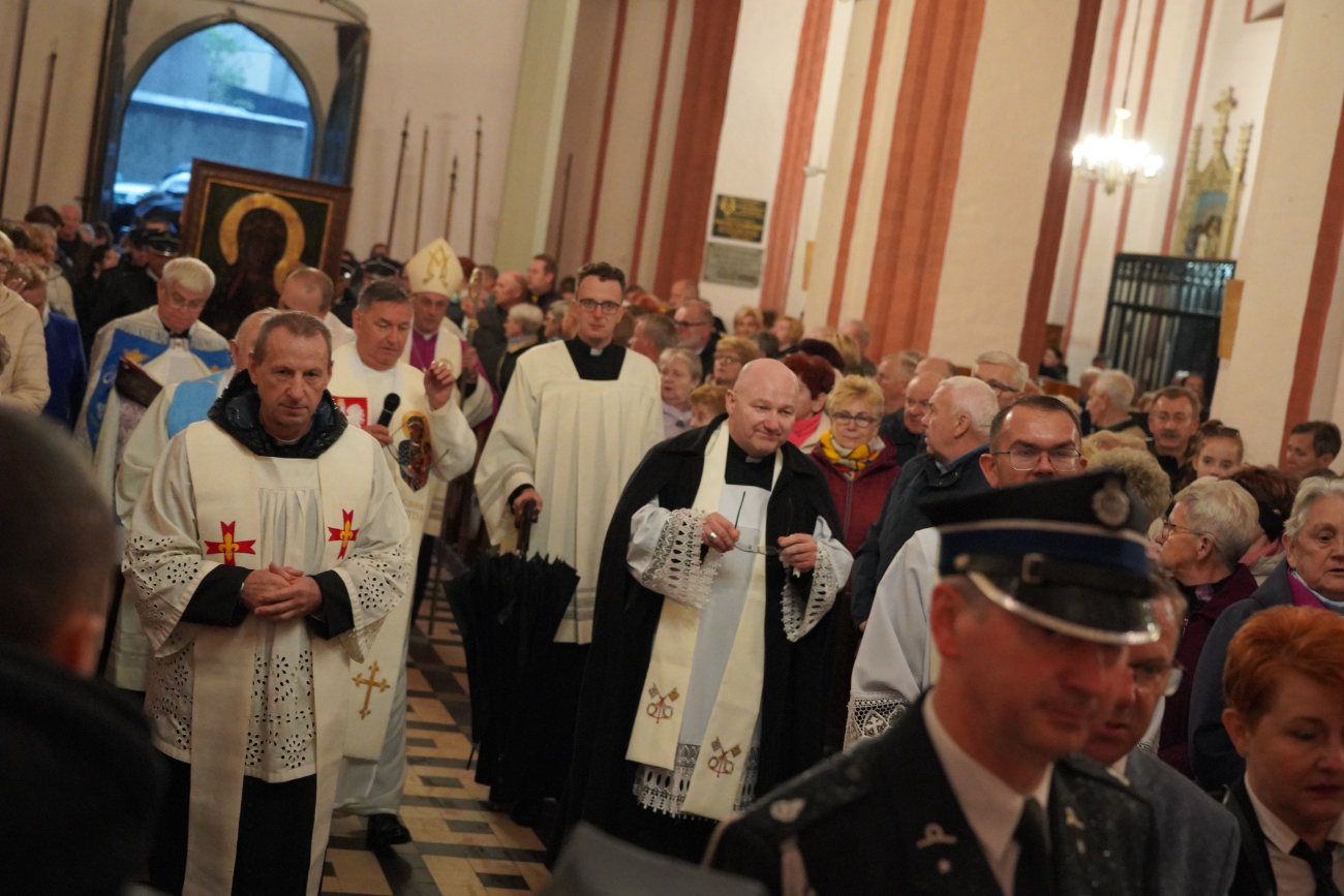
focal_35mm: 54
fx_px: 2016
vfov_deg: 25.1
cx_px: 672
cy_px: 448
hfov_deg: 36.9
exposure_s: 1/125
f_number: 4
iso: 12800
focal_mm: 54
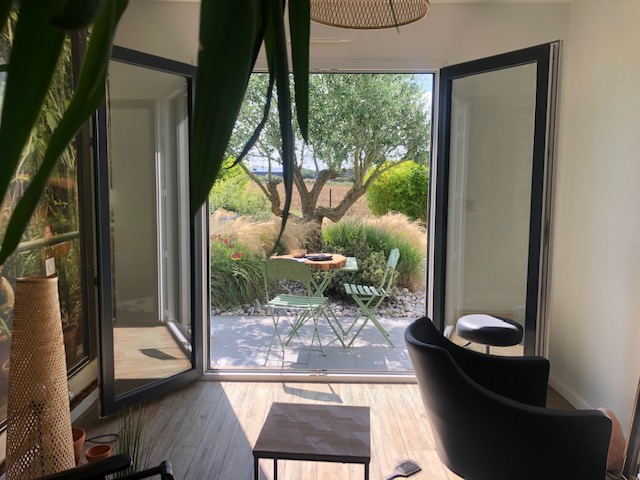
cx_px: 320
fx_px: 518
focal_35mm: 28
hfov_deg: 63.4
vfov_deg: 49.7
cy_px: 240
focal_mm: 3.99
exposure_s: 1/470
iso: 20
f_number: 1.8
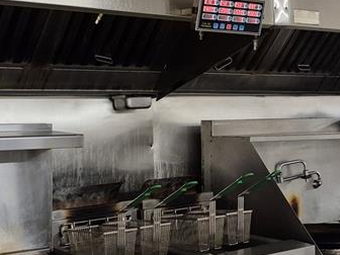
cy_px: 119
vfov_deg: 21.0
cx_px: 274
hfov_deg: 27.2
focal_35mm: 70
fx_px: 688
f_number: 1.8
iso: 640
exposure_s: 1/120
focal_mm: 5.4
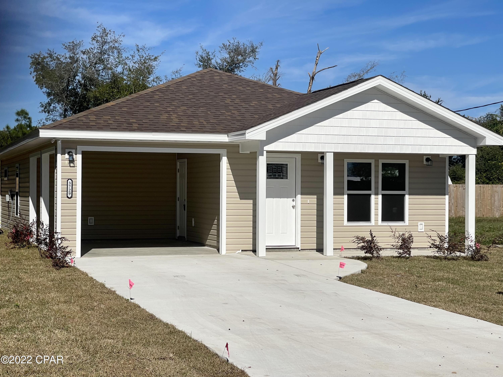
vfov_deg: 22.9
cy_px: 188
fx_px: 930
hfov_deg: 30.3
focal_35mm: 64
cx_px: 252
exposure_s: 1/3215
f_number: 2.2
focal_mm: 7.5
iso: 20
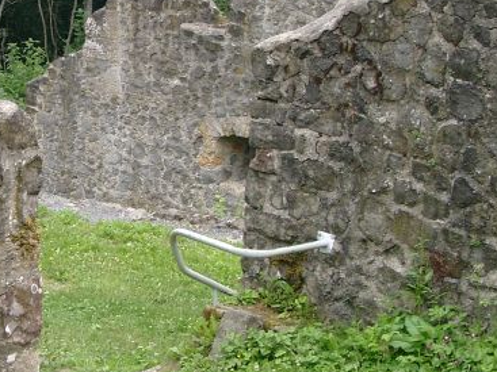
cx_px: 69
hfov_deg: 17.8
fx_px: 1564
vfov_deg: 13.5
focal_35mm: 109
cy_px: 84
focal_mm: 10.4
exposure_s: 1/164
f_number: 4
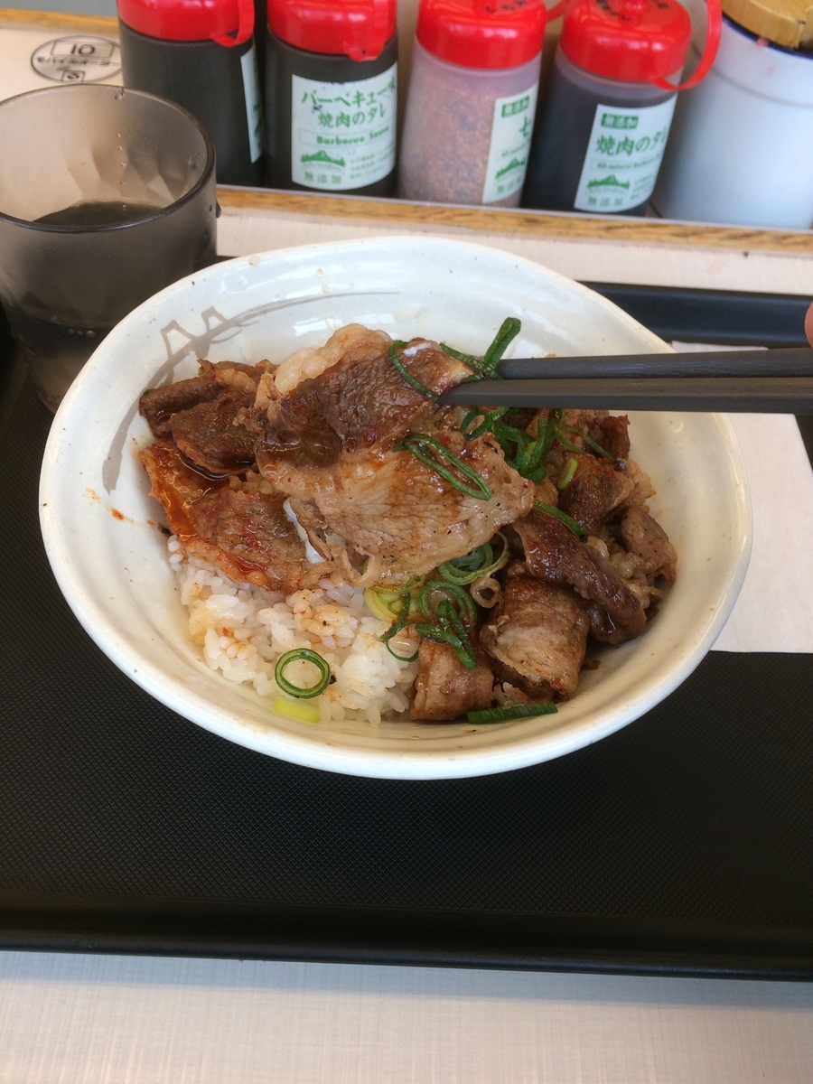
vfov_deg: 61.7
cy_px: 542
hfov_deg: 48.2
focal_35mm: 29
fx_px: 908
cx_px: 406
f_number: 2.2
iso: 32
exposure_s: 1/177
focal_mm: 4.15
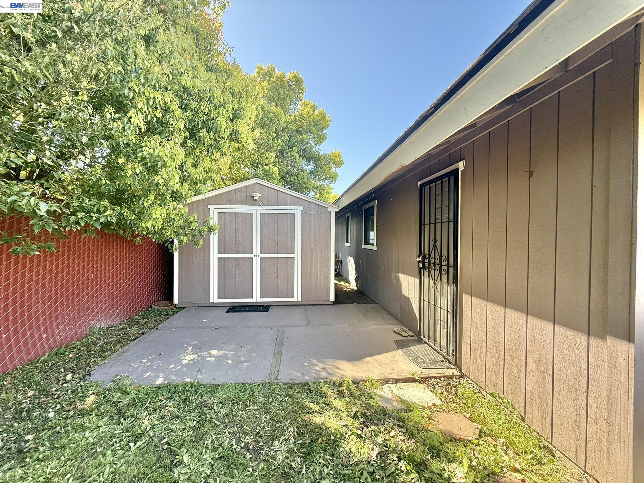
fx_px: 260
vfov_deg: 85.7
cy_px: 242
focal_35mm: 14
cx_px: 322
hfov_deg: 102.1
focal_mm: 2.22
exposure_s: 1/234
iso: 64
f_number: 2.2
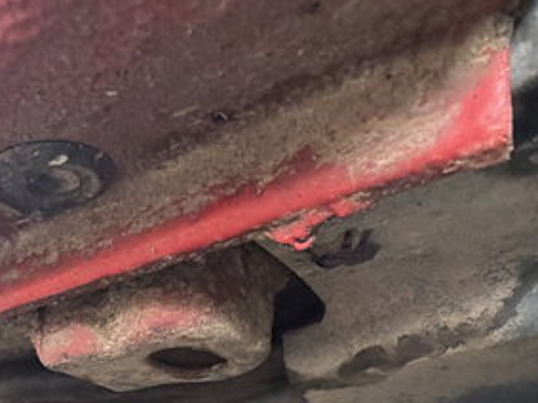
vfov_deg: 30.0
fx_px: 590
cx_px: 131
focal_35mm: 38
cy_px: 525
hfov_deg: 47.1
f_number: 2.2
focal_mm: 2.22
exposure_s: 1/92
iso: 320
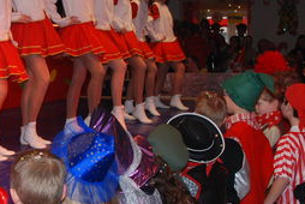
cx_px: 48
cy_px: 88
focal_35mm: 71
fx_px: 602
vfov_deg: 19.2
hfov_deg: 27.7
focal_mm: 20
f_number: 5.6
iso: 400
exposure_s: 1/60
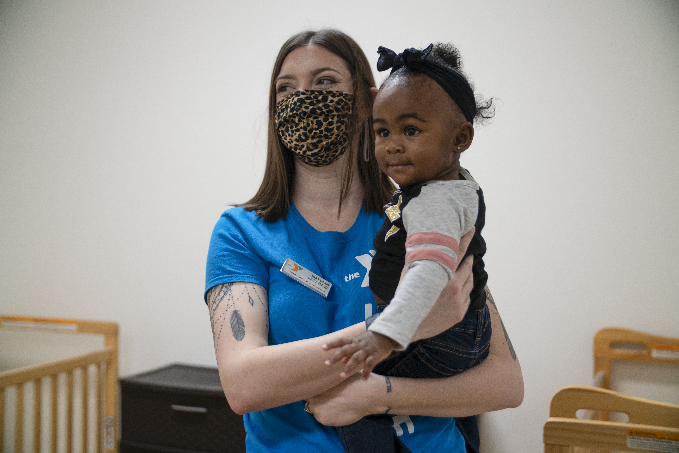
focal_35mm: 47
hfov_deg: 41.7
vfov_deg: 28.5
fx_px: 891
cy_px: 226
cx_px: 340
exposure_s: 1/160
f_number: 2
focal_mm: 31.5
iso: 500
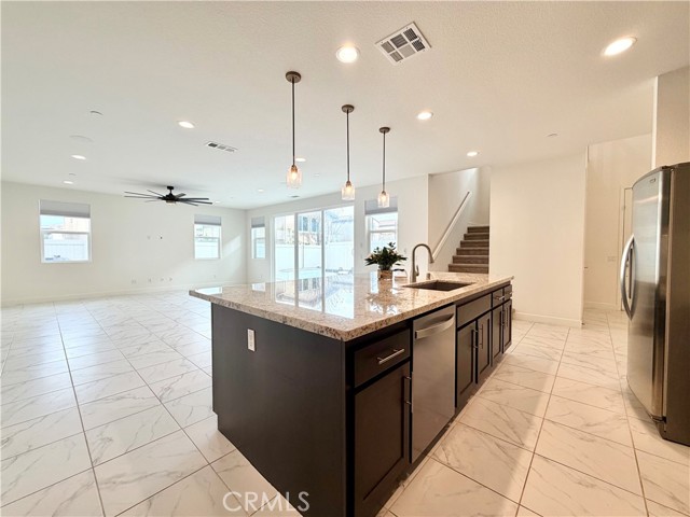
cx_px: 345
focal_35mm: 14
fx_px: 279
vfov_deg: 85.7
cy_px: 258
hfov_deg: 102.1
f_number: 2.2
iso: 64
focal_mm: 2.22
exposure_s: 1/120
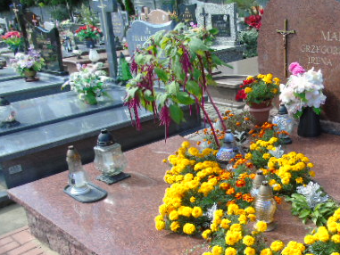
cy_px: 177
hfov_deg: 43.1
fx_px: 413
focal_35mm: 42
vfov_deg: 33.9
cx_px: 263
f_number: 3.4
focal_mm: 4.4
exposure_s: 1/250
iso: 80
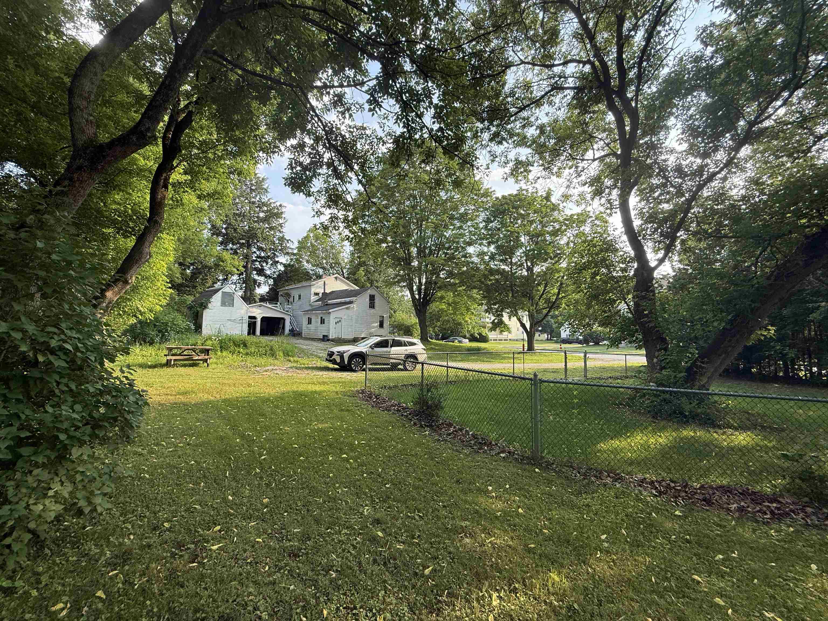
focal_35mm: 14
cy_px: 310
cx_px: 414
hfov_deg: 102.1
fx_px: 335
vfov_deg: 85.7
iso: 64
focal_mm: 2.22
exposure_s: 1/455
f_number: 2.2
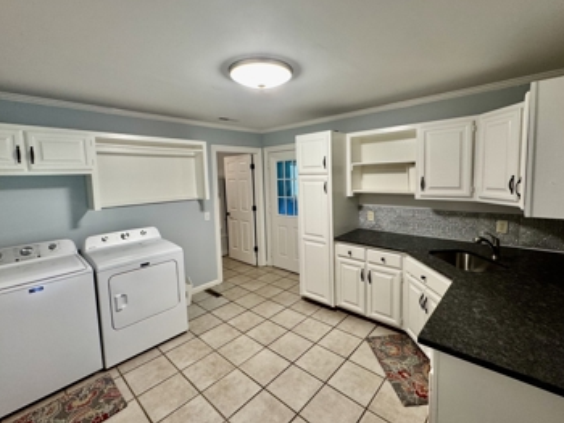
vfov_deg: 78.1
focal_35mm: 16
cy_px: 198
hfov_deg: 94.4
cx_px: 292
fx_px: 261
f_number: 2.2
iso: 160
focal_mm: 2.22
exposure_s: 1/60
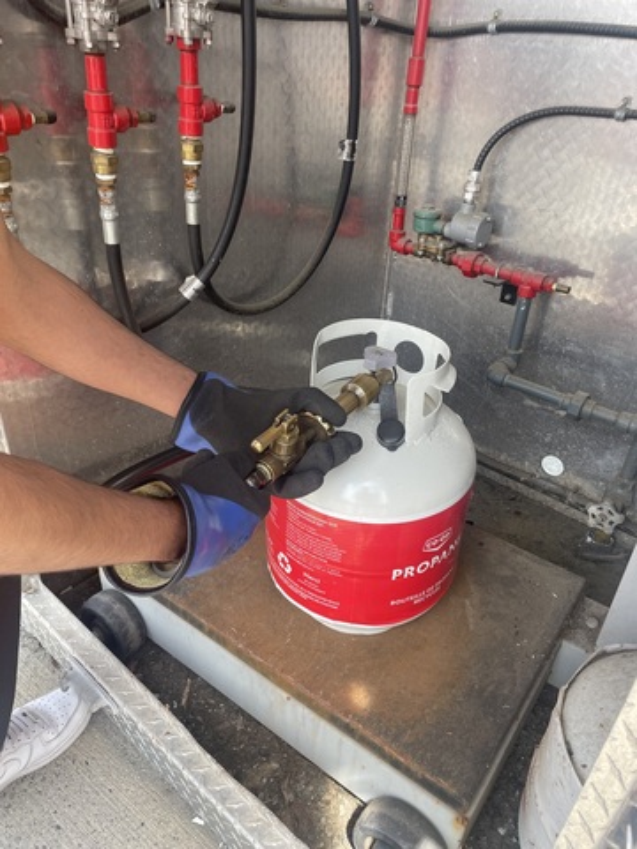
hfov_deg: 53.1
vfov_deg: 67.3
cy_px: 424
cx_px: 318
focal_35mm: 26
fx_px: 638
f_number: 1.6
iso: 32
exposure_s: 1/305
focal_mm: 4.2
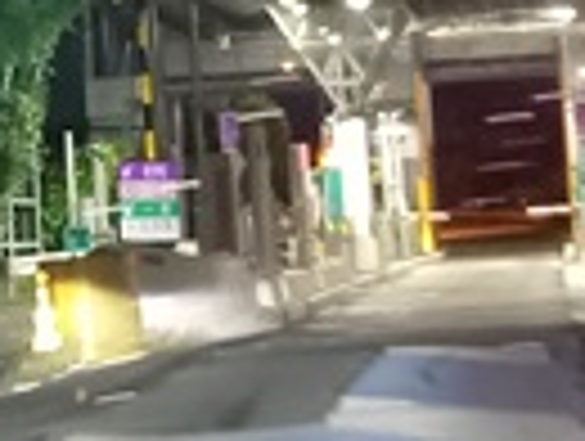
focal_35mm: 123
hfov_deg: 15.7
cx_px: 9
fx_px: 2083
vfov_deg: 12.0
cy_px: 36
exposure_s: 1/17.1
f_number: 1.8
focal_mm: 4.65
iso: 1600
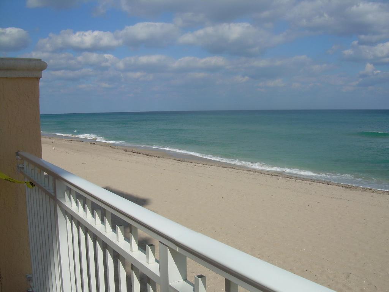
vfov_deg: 37.7
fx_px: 427
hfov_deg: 49.0
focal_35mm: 38
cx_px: 194
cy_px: 146
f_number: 4.6
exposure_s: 1/771
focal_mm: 6.3
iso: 50
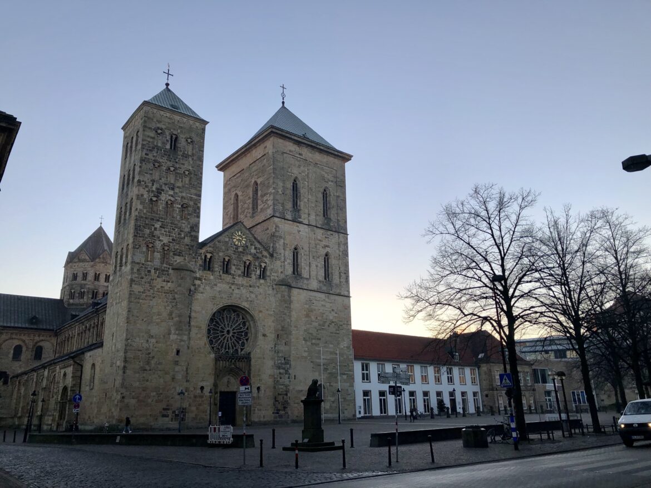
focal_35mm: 28
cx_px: 326
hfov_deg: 63.4
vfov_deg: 49.8
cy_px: 244
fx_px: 527
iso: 20
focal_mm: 3.99
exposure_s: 1/390
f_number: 1.8
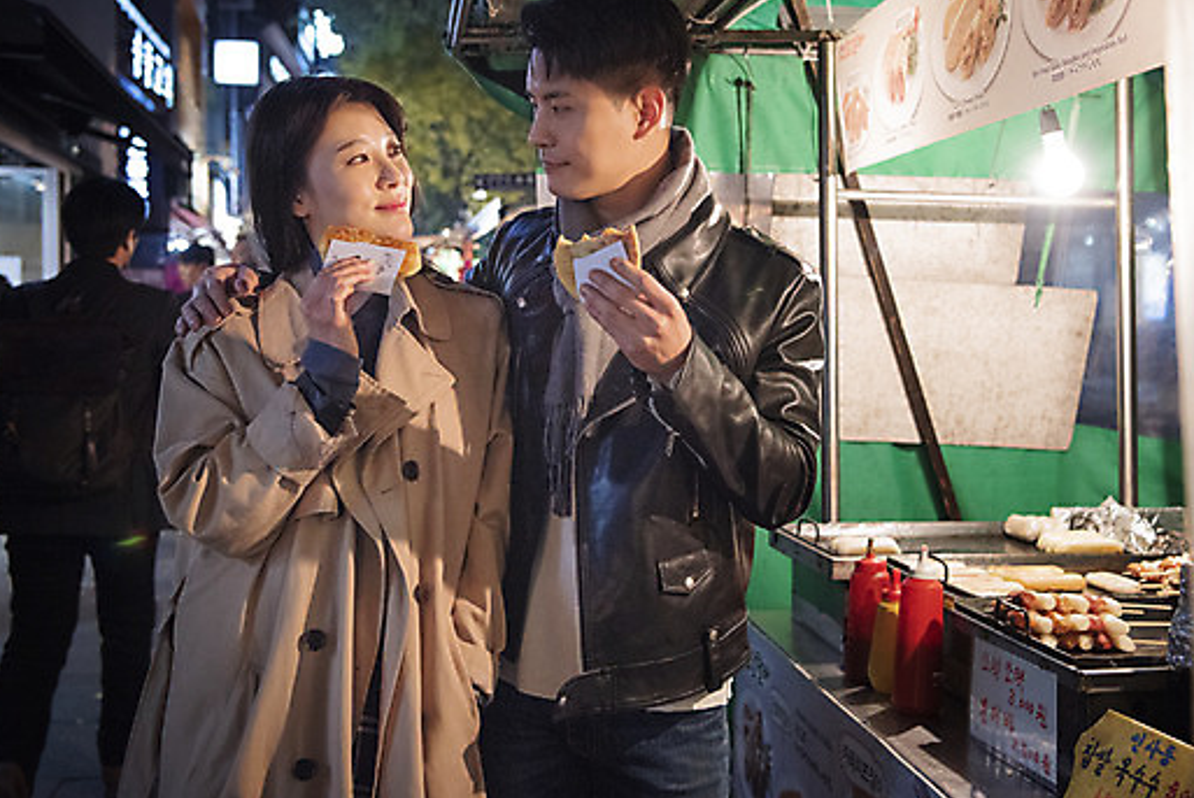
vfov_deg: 32.0
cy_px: 391
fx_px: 1394
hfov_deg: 46.3
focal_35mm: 42
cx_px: 644
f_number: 3.5
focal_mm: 36
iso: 1600
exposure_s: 1/200
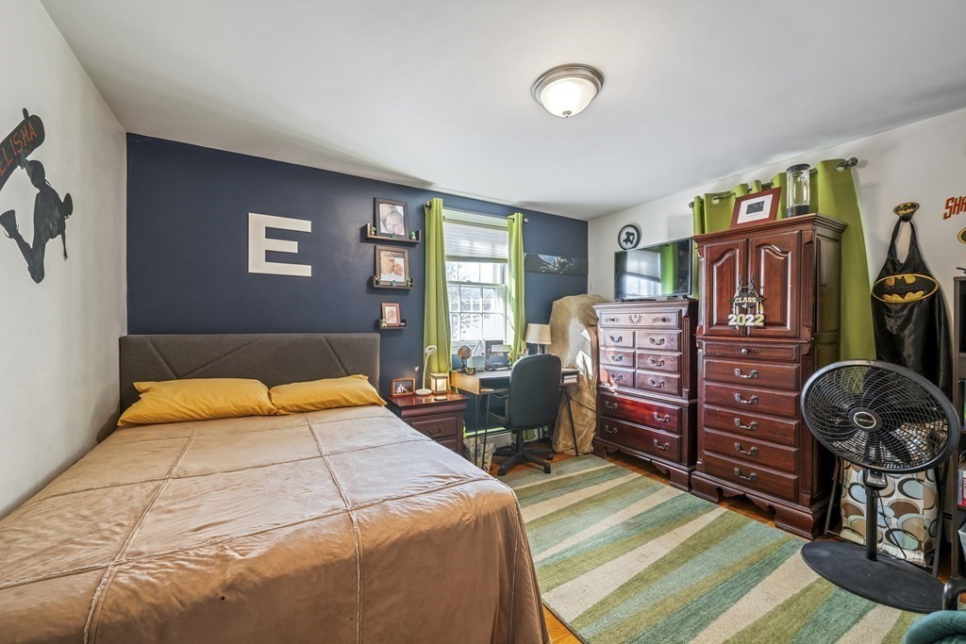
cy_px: 322
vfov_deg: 81.2
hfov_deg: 104.2
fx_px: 376
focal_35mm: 14
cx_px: 483
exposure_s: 1/4
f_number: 8
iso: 320
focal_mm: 14
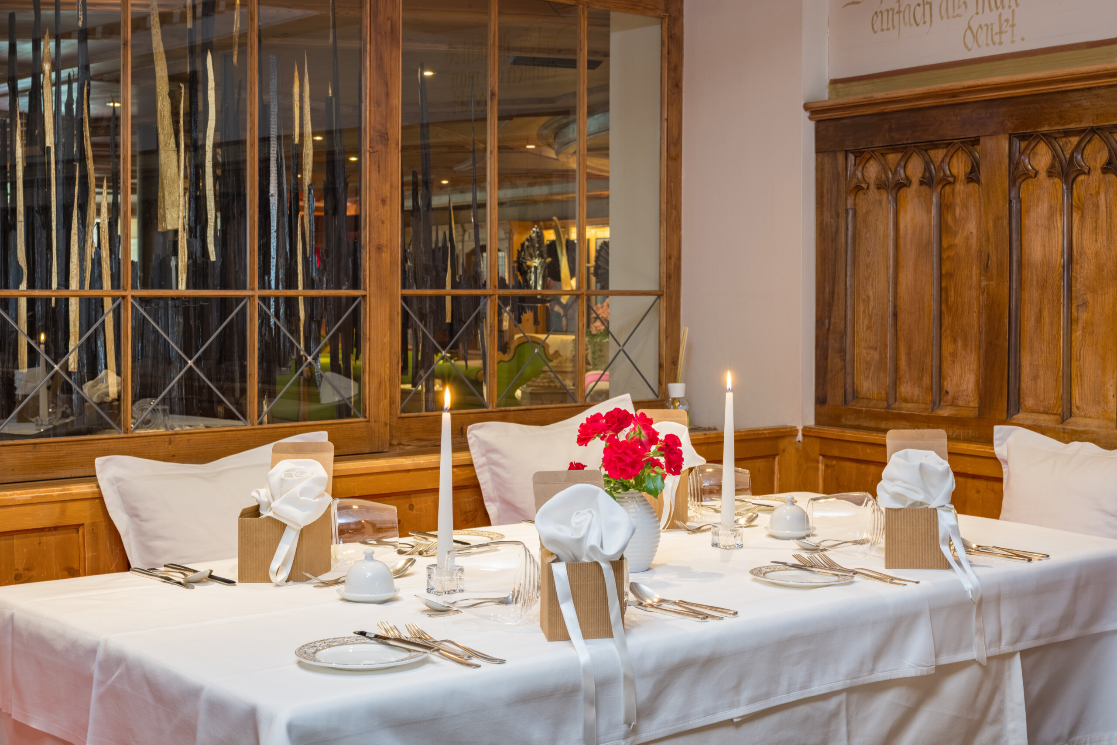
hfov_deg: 39.6
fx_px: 1551
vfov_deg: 27.0
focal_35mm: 50
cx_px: 558
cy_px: 372
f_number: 11
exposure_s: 1/8
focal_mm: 50
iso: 64
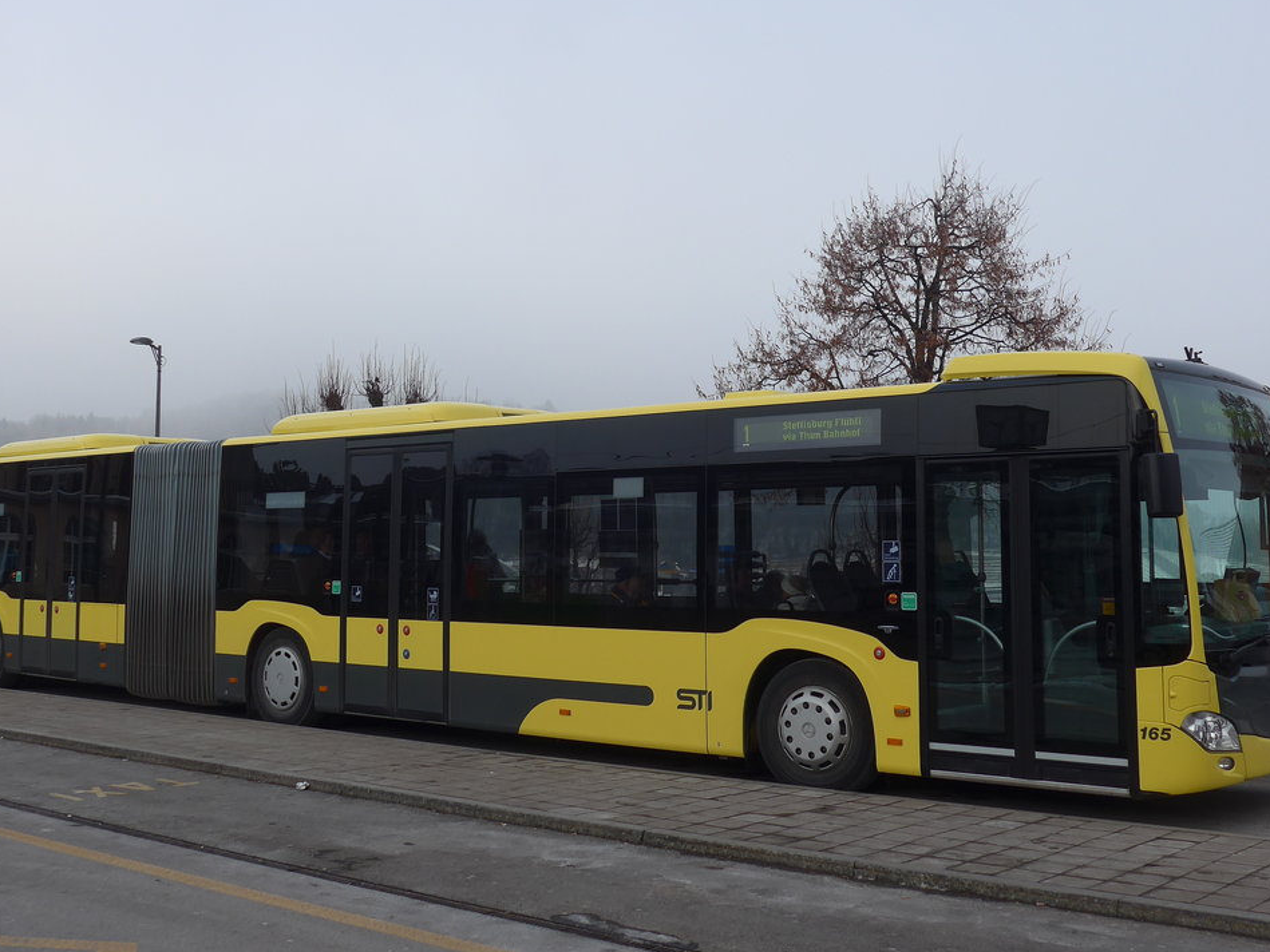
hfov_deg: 43.8
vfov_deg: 33.5
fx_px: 1578
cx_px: 601
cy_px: 389
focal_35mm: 43
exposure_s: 1/640
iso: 80
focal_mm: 7
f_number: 2.8
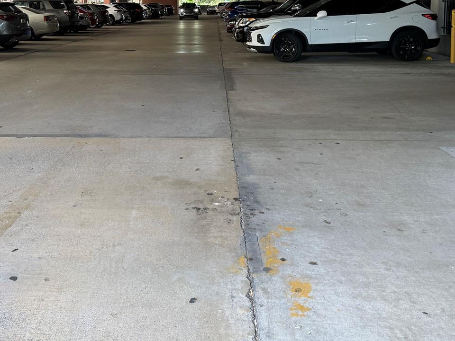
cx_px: 182
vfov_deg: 34.6
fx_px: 526
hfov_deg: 46.5
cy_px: 58
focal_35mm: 40
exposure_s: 1/195
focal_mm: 6.76
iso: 160
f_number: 1.78
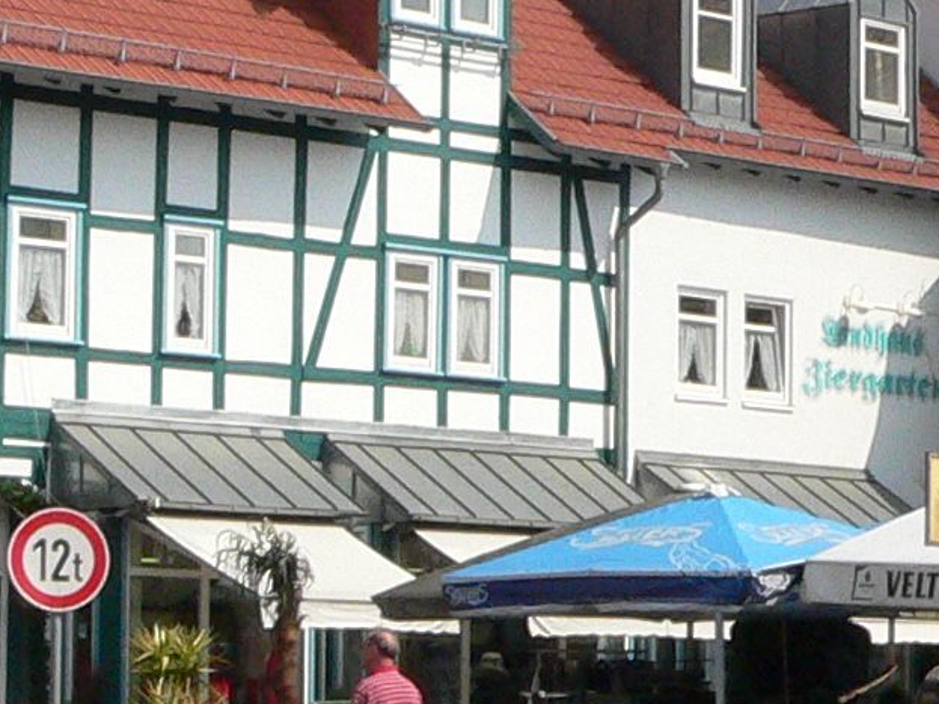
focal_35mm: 148
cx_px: 672
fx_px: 4014
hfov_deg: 13.3
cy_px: 639
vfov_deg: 10.0
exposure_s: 1/1000
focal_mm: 6
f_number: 6.5
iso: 200
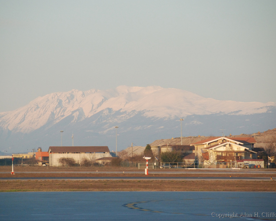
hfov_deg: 6.7
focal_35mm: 288
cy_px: 110
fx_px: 2353
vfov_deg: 5.4
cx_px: 124
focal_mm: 170
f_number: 5.6
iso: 1100
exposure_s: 1/200
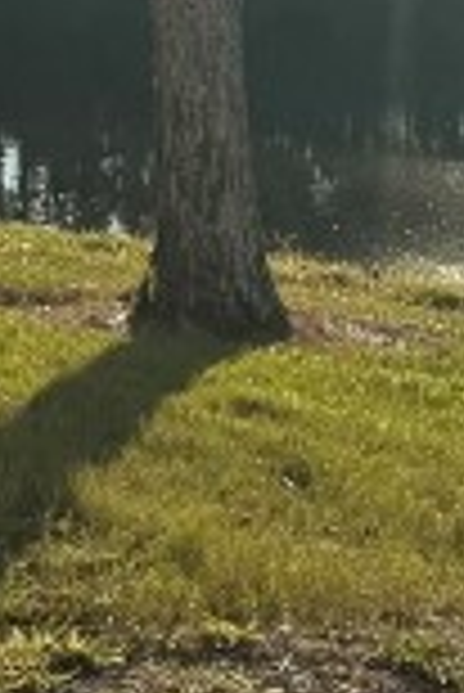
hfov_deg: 8.3
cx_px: 279
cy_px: -140
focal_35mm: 166
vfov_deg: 12.1
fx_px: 3202
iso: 80
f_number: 1.78
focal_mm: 6.76
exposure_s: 1/7937
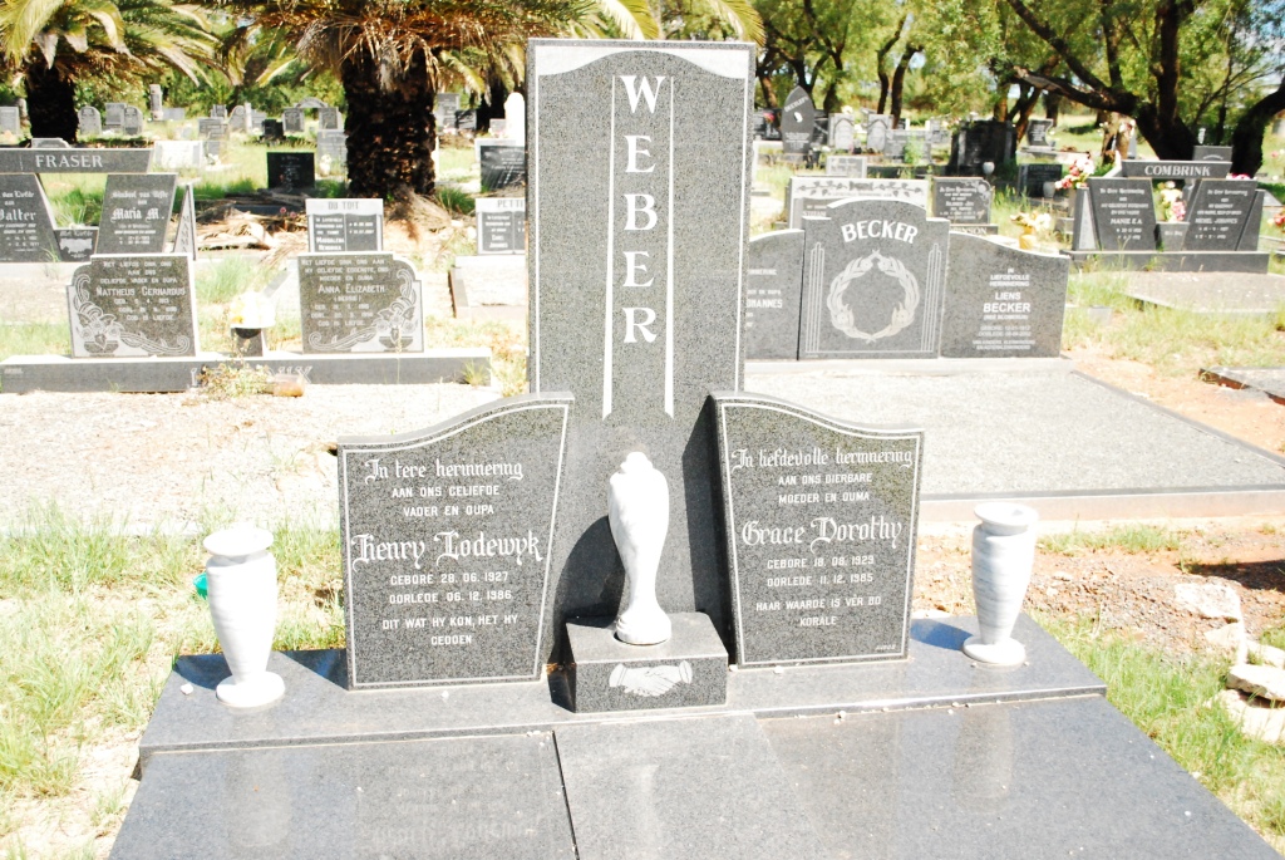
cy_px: 430
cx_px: 642
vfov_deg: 40.1
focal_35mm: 33
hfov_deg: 57.2
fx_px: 1179
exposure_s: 1/4000
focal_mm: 22
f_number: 4
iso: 1600
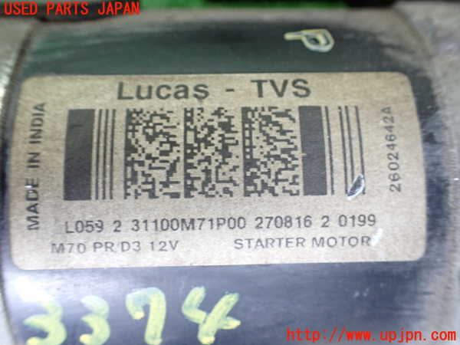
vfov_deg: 46.8
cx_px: 230
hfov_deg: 60.0
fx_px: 399
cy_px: 172
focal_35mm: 30
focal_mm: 5.4
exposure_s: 1/40
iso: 800
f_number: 2.3
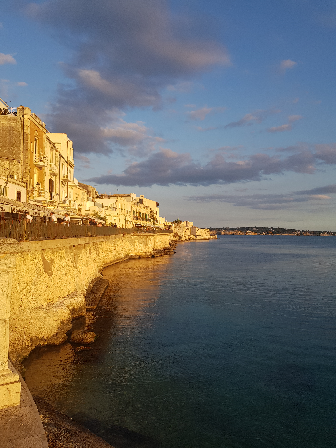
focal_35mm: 26
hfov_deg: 53.1
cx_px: 168
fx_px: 336
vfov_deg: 67.3
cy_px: 224
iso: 40
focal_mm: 4.2
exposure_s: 1/1072
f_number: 1.7
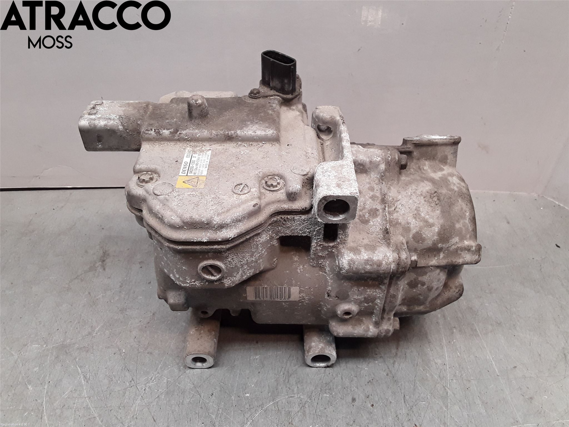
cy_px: 214
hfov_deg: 63.4
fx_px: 460
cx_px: 284
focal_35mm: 28
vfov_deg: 49.7
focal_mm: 2.91
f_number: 1.9
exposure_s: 1/100
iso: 80
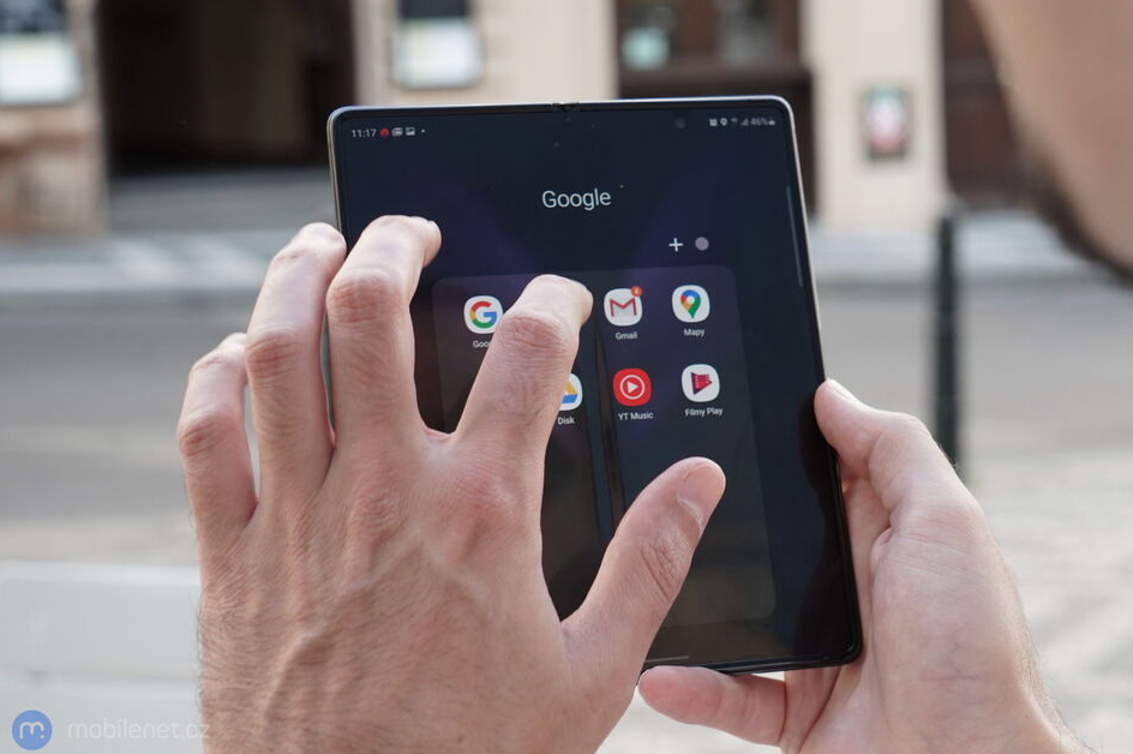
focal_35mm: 55
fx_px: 1730
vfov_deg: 24.6
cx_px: 573
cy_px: 382
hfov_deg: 36.3
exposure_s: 1/250
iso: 1000
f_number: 7.1
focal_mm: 54
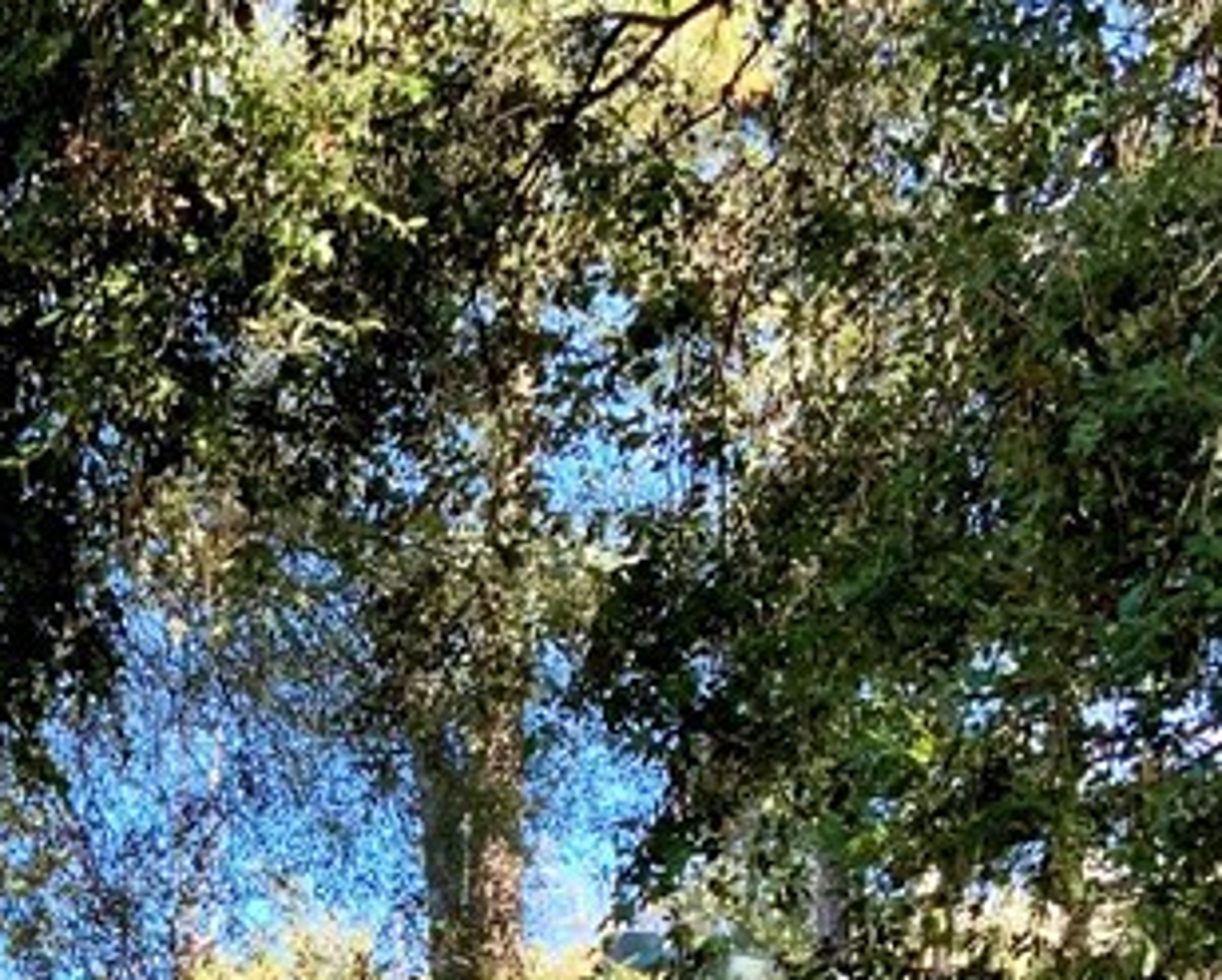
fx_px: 3403
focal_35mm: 94
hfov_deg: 19.8
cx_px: 16
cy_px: 1230
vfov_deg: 15.7
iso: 20
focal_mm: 3
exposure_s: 1/122
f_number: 1.8
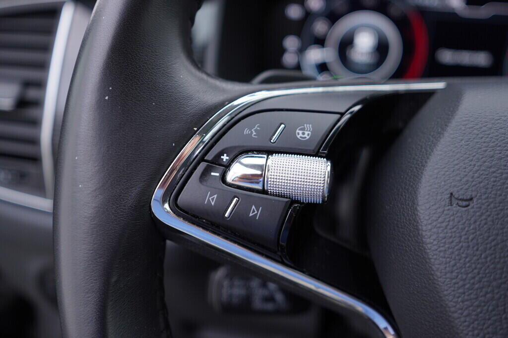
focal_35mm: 36
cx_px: 254
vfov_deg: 36.9
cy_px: 169
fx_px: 508
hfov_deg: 53.1
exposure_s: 1/40
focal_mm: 24
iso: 125
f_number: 2.8
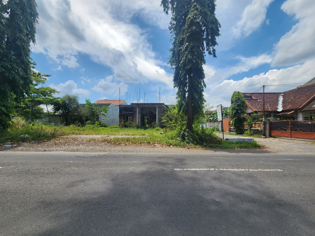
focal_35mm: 13
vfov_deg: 89.9
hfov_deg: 106.2
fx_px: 118
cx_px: 158
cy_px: 118
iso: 50
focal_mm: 2.2
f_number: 2.2
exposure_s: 1/1700
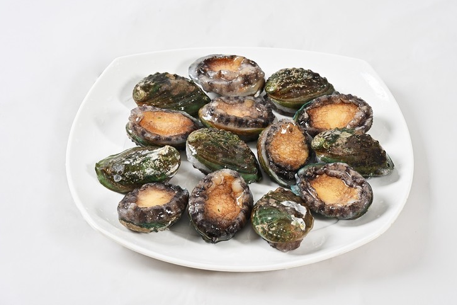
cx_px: 231
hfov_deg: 16.5
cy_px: 149
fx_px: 1574
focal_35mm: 124
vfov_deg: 11.1
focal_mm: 120
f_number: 14
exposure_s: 1/160
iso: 200
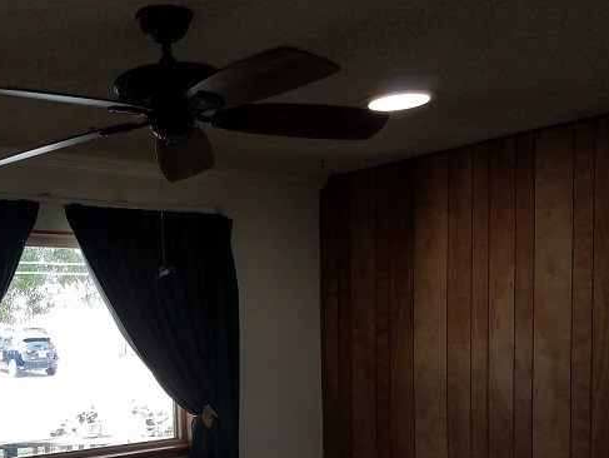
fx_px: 863
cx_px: 221
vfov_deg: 28.7
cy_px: 400
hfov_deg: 38.6
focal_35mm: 49
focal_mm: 4.2
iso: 64
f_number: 1.7
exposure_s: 1/120
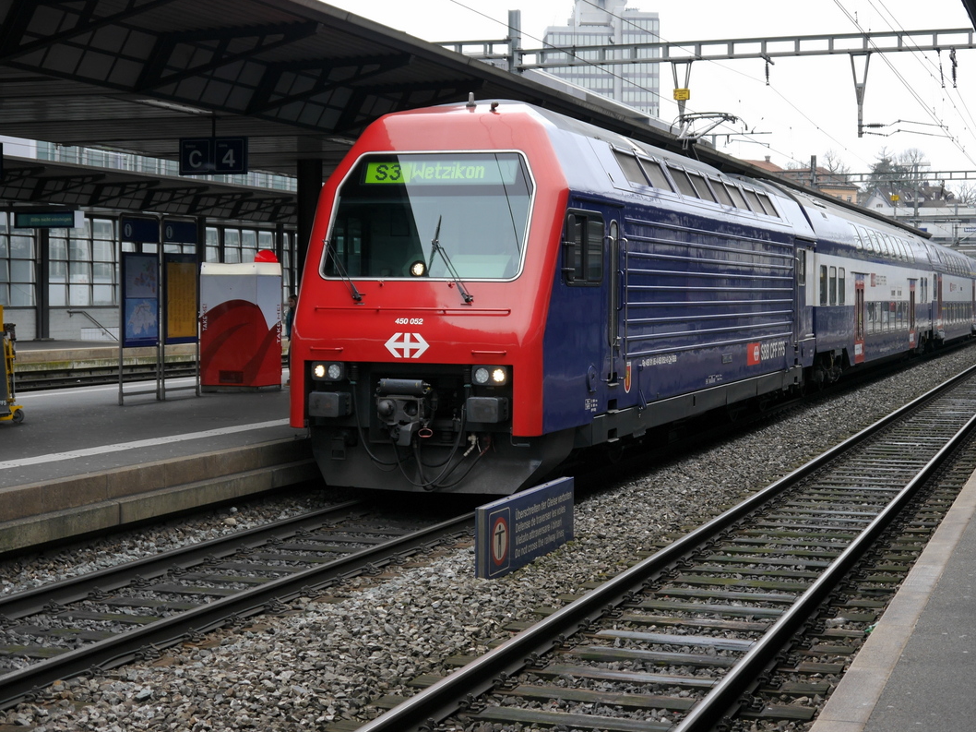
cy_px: 321
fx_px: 1663
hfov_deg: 32.7
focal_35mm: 59
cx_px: 548
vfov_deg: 24.8
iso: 160
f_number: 4.7
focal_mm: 26
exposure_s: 1/80
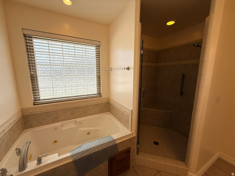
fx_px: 95
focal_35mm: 14
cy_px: 88
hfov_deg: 102.1
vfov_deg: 85.7
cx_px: 118
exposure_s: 1/273
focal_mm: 2.22
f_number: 2.2
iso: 50
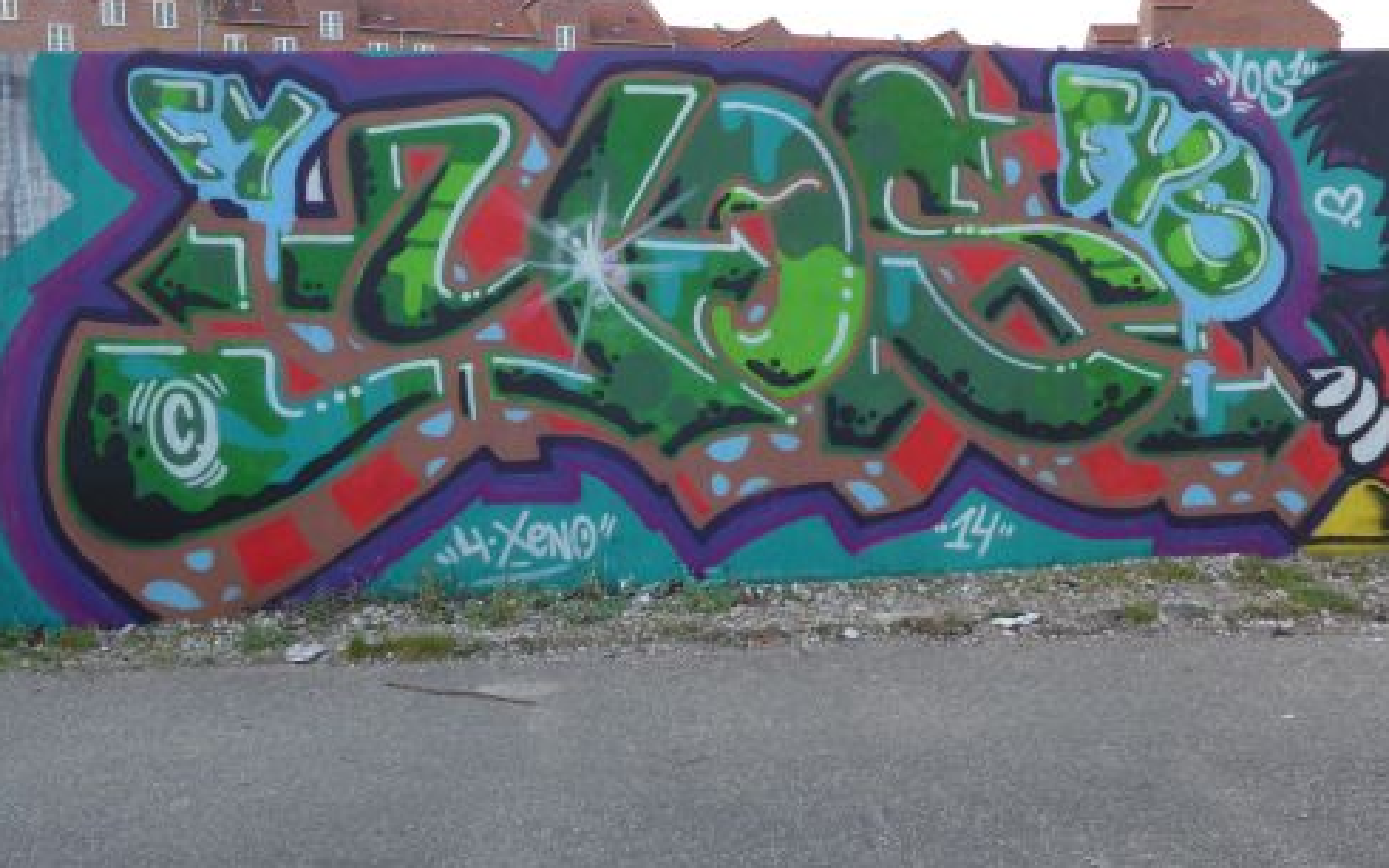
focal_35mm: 40
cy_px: 407
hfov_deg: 49.3
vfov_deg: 32.0
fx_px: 1514
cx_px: 700
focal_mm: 8
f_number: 5
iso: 250
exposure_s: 1/60
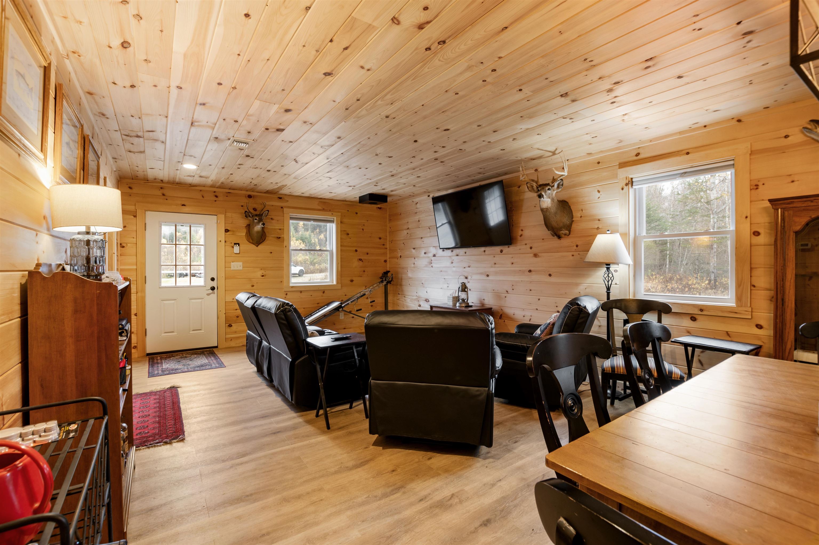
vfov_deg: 77.3
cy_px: 272
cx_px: 410
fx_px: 341
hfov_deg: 100.4
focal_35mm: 15
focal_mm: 10
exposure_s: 2
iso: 64
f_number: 8
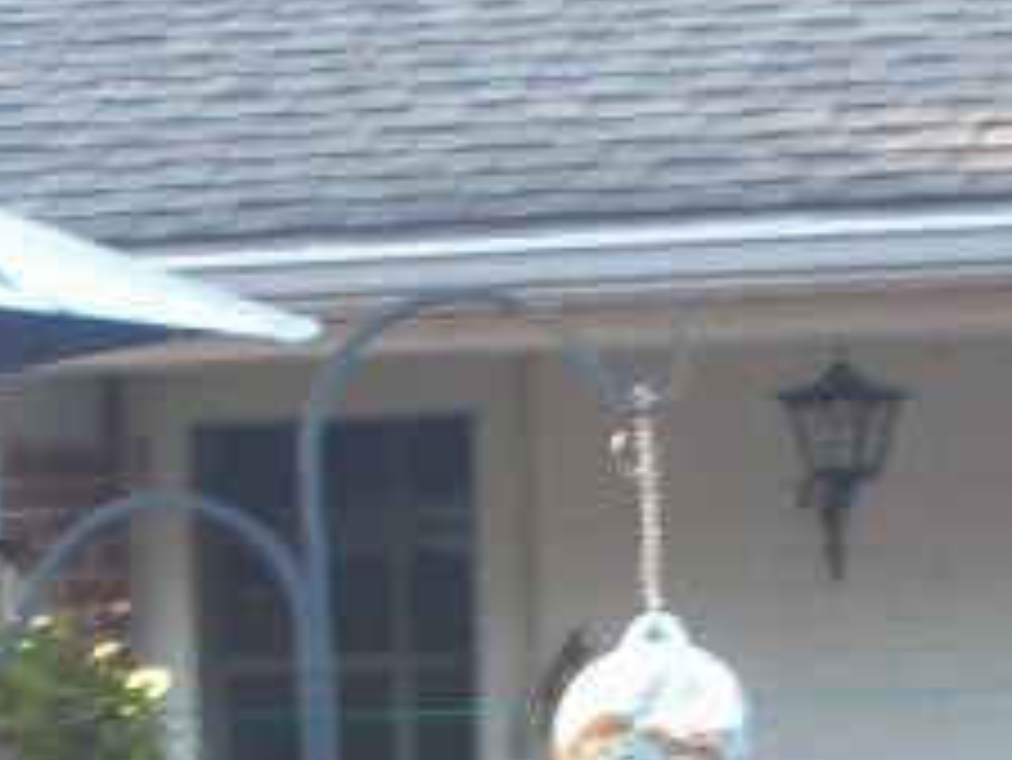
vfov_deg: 8.5
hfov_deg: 11.4
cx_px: 670
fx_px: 5060
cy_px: 904
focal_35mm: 173
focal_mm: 6.7
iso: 80
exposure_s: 1/50
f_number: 3.5
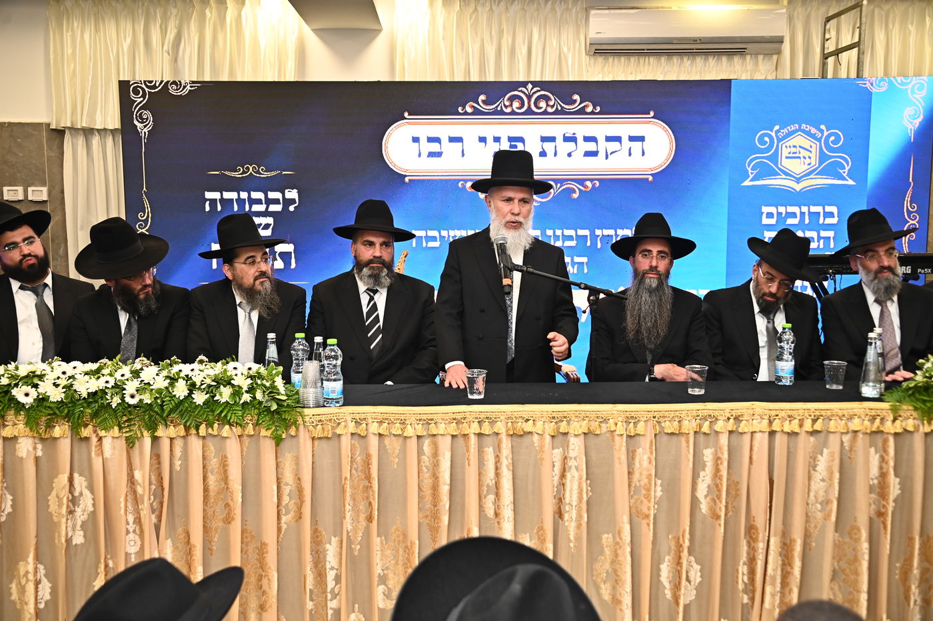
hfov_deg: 50.7
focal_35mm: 38
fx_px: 984
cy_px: 310
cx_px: 466
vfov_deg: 35.0
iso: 1000
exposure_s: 1/160
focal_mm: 38
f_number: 5.6
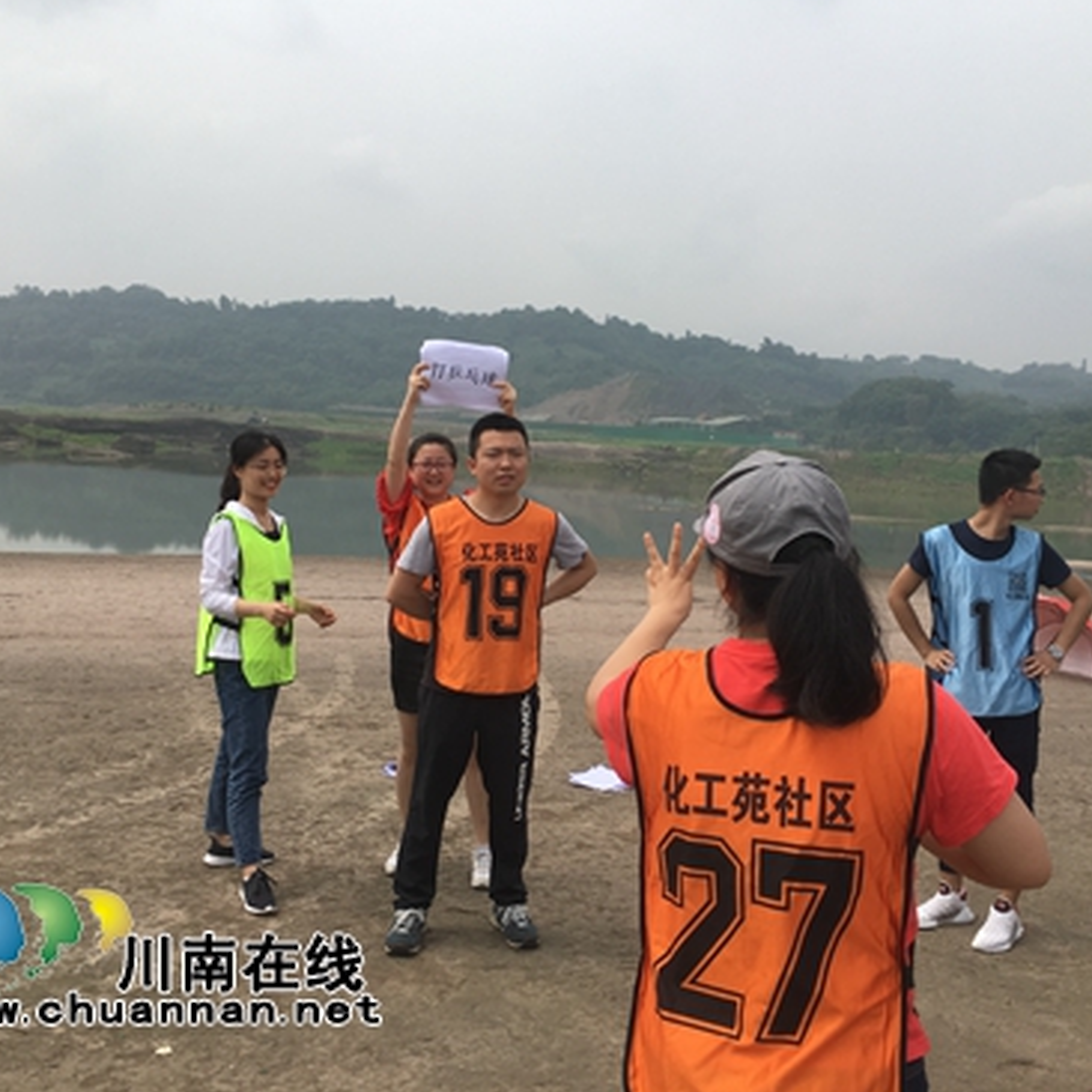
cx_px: 573
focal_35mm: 35
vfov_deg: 47.2
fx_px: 1249
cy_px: 542
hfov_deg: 47.2
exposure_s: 1/2079
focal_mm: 4.15
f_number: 2.2
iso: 25
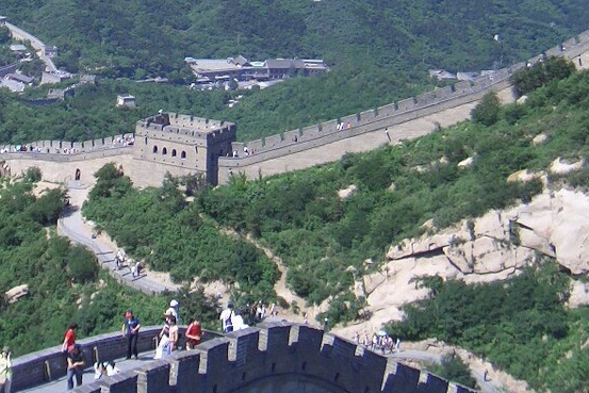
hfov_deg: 22.8
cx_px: 133
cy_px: -40
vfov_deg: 15.1
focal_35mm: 88
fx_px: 1440
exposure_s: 1/1000
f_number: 2.8
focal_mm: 8
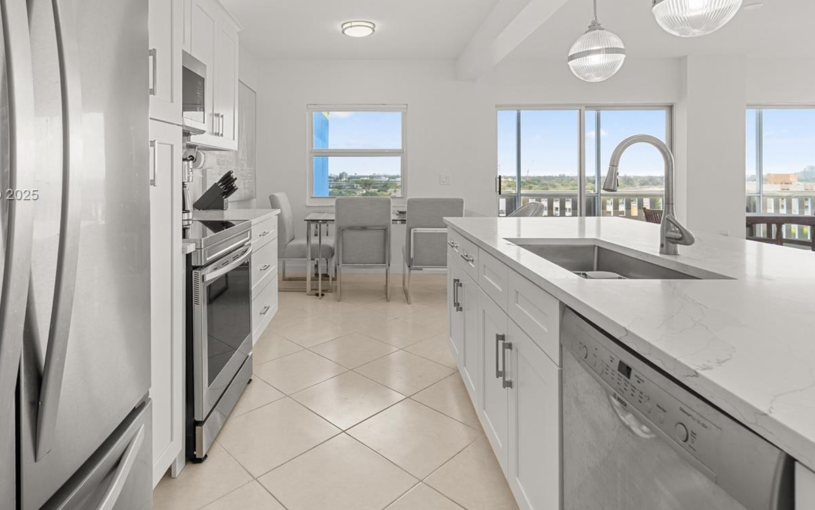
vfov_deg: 61.5
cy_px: 196
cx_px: 364
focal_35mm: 19
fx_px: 422
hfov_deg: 87.7
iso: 250
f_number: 11
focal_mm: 14
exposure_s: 1/8
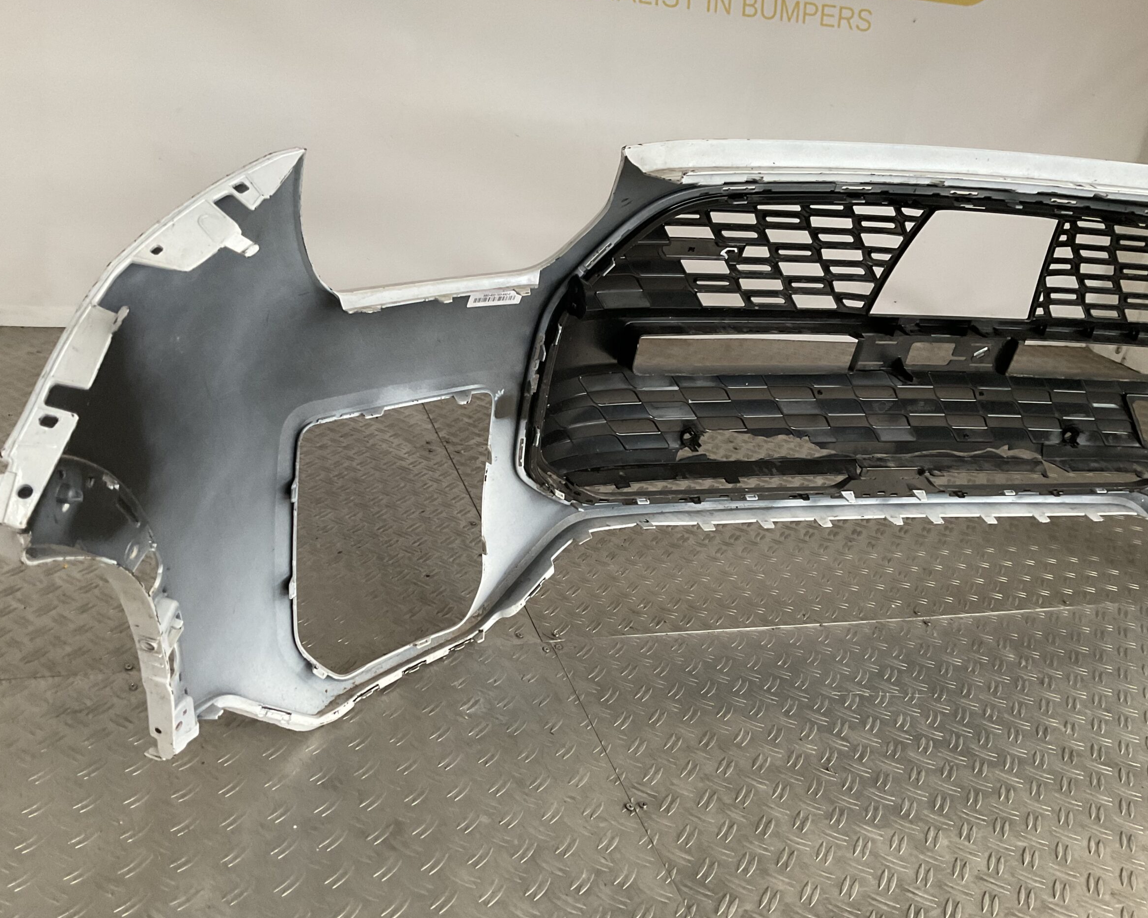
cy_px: 464
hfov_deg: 57.2
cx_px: 547
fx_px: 1053
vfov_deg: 47.1
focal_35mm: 31
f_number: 1.8
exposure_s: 1/60
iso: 160
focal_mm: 3
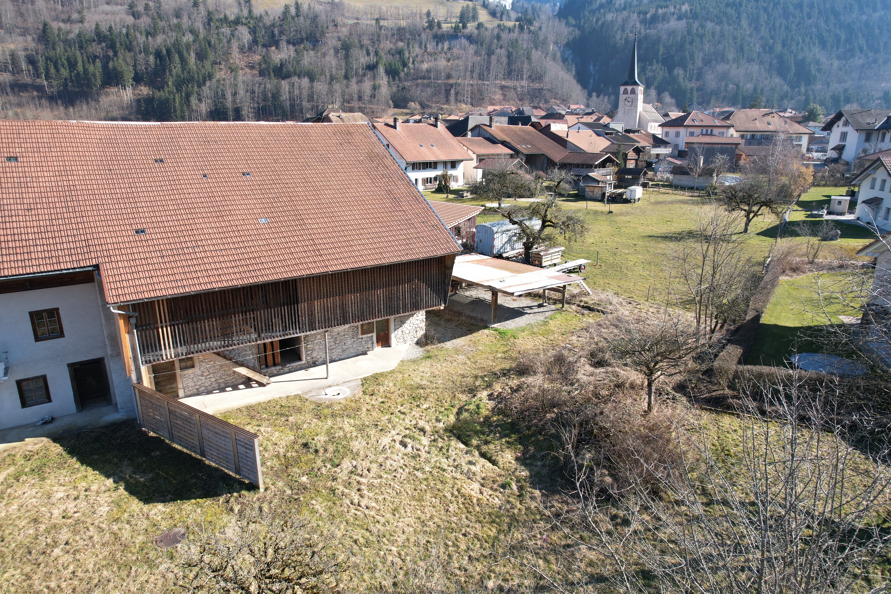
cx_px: 446
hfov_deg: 78.6
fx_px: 544
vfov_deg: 57.2
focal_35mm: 22
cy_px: 297
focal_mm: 8.38
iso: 100
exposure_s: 1/640
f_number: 2.8
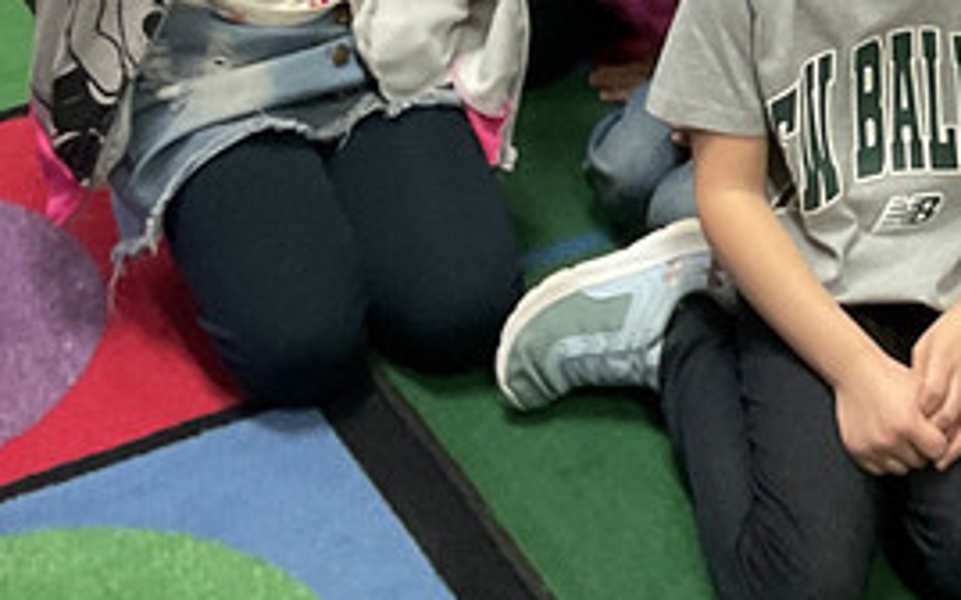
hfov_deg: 17.3
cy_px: -643
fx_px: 3064
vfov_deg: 10.2
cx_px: 1050
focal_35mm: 117
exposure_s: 1/40
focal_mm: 3
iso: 200
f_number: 1.8
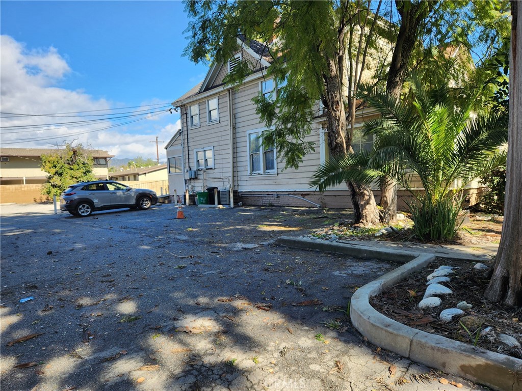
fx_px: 347
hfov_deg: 73.9
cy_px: 196
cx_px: 261
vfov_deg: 58.9
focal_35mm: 23
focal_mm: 5.4
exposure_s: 1/400
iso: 20
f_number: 1.8
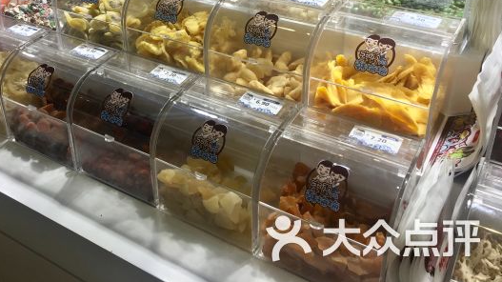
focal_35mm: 42
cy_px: 38
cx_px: 171
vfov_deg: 27.5
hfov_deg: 47.7
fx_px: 559
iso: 32
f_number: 2.2
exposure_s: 1/100
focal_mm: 4.15
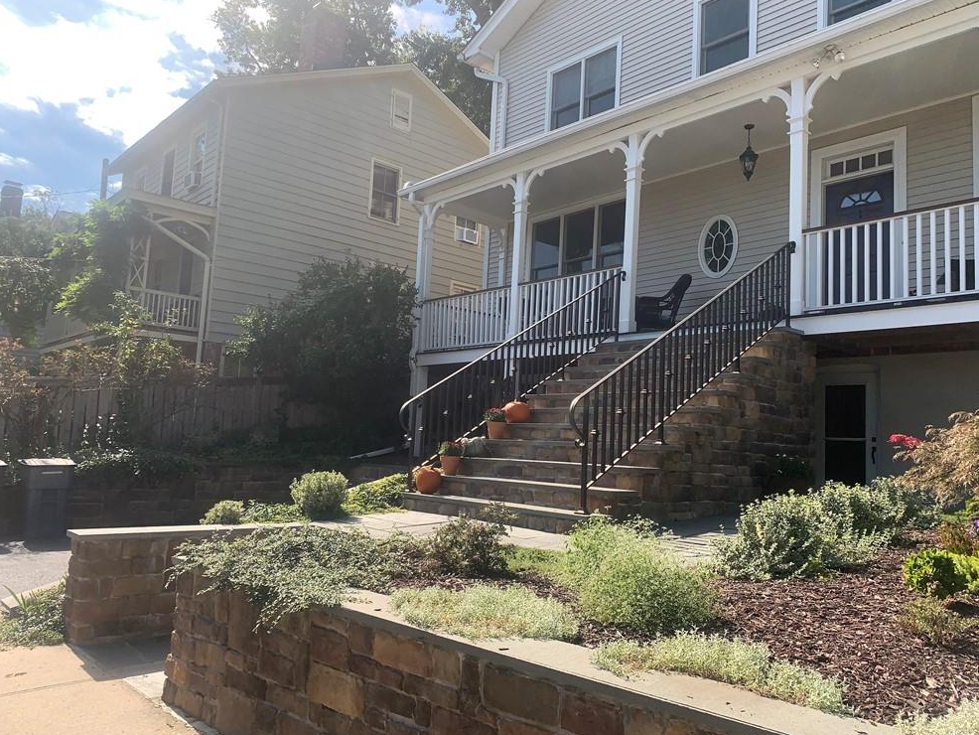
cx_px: 488
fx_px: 764
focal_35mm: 27
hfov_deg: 65.3
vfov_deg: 51.4
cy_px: 374
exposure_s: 1/2114
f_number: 1.8
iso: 25
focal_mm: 4.25
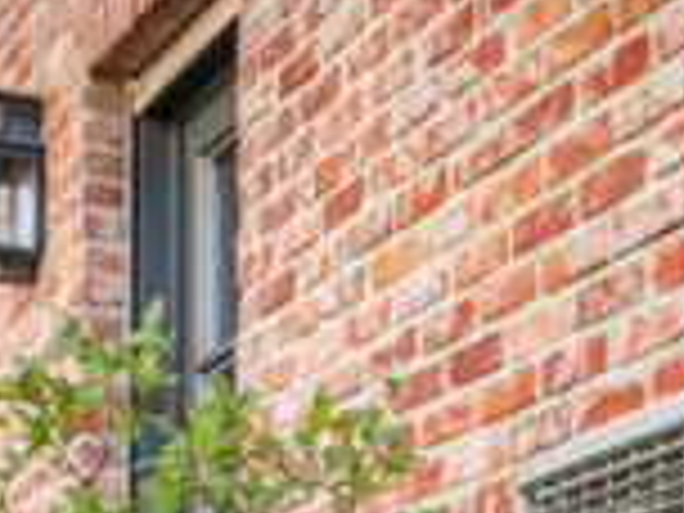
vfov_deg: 11.6
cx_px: 711
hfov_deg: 15.7
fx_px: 2430
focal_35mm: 123
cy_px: 754
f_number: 6.3
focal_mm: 22
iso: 400
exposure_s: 1/250
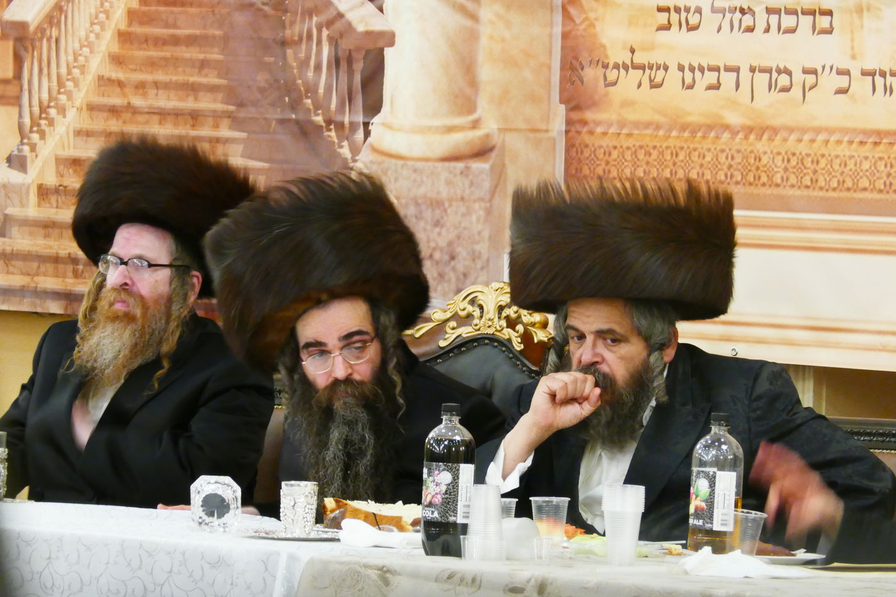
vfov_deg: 4.7
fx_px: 7291
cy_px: 298
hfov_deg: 7.0
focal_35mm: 293
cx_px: 448
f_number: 8
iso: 1600
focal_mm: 91
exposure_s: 1/13
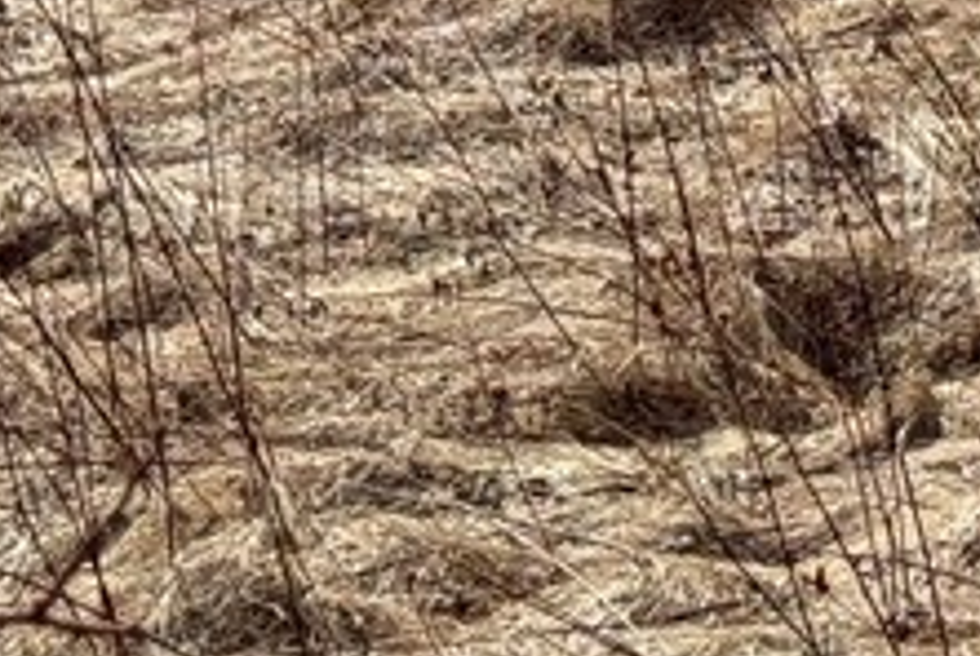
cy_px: -882
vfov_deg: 5.8
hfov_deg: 8.6
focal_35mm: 231
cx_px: 1756
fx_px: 6297
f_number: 1.78
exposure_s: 1/7143
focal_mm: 6.76
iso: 100
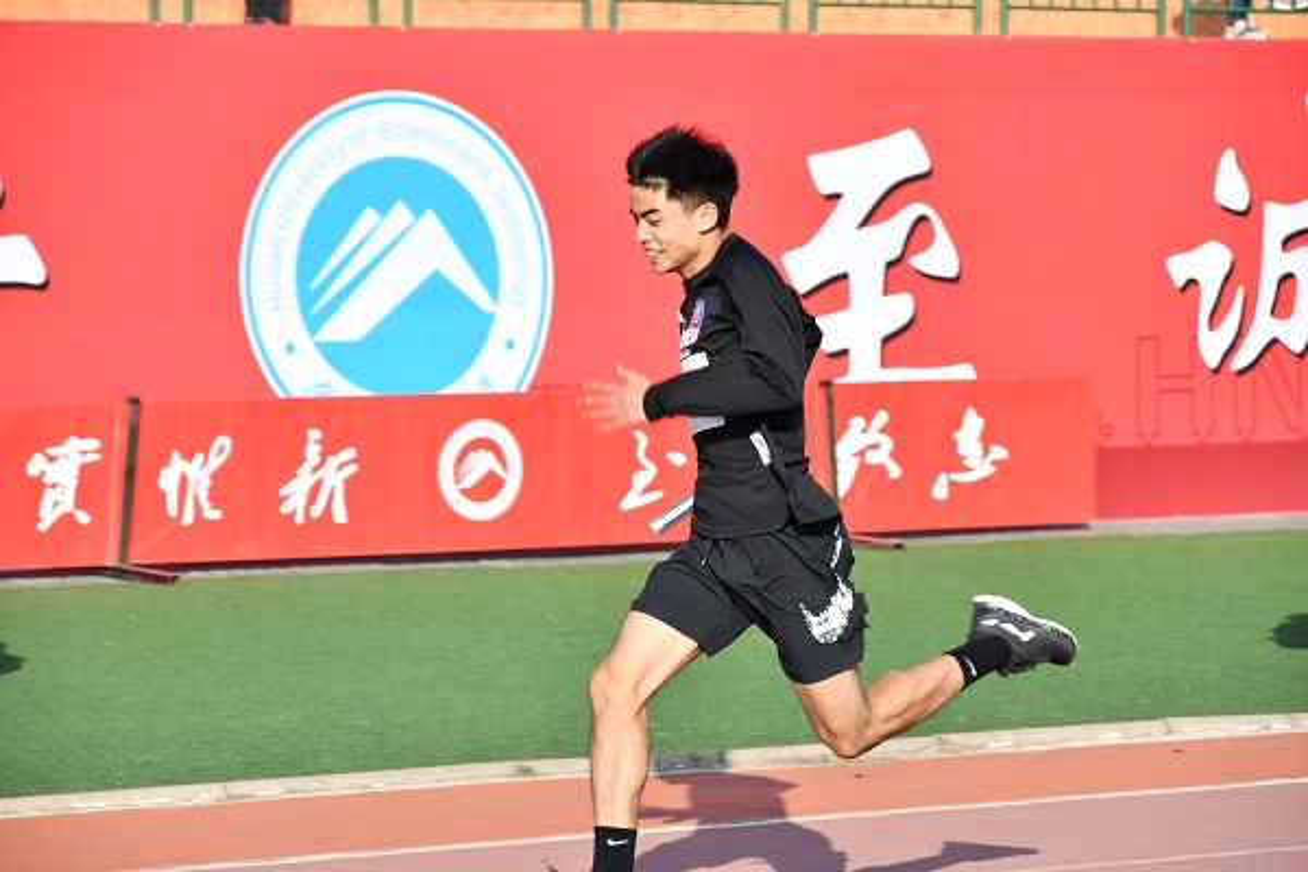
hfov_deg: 12.2
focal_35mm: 168
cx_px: 654
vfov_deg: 8.2
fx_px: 6104
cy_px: 436
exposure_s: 1/640
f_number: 5.6
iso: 200
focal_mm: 112
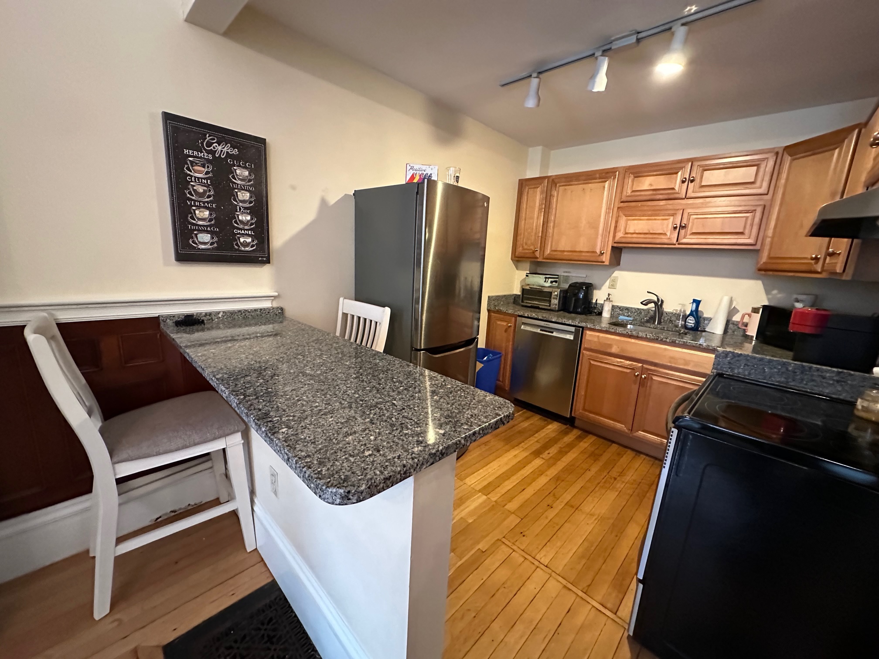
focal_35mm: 14
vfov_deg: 85.7
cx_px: 440
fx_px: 356
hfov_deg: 102.1
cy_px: 330
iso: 1000
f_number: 2.2
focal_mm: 2.22
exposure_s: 1/40
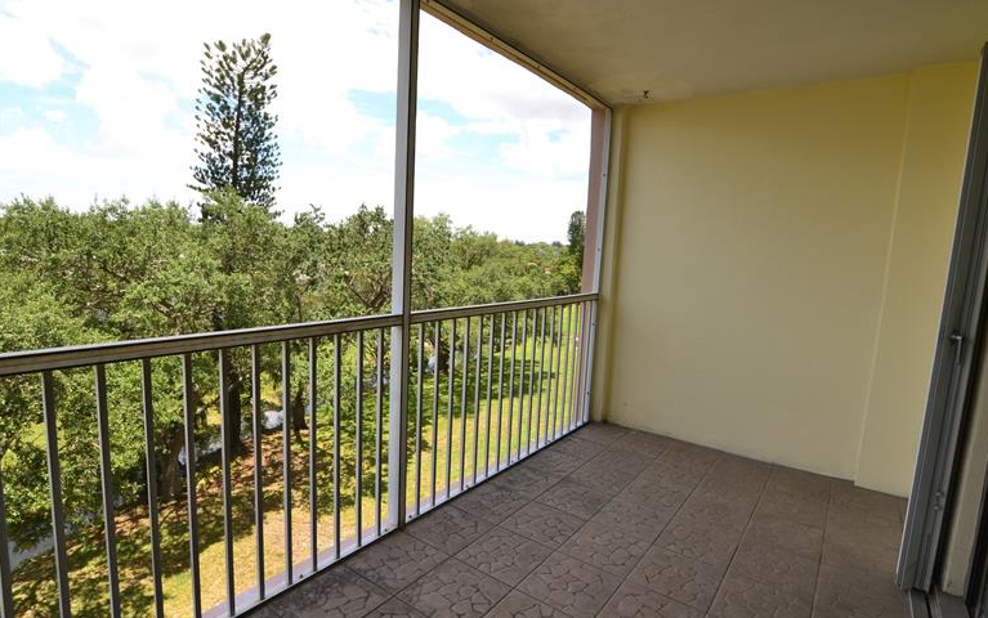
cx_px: 510
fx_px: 472
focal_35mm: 18
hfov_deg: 92.6
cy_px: 310
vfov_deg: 66.4
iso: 100
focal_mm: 11
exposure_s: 1/50
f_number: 9
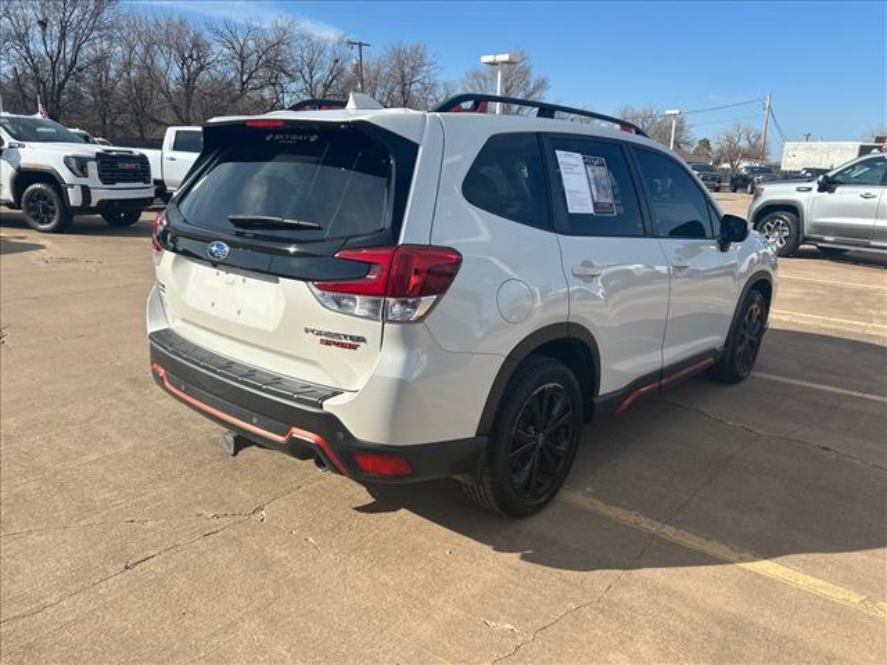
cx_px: 444
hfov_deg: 67.3
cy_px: 332
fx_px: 666
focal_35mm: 26
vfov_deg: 53.1
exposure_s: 1/4115
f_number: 1.5
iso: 50
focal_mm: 5.7
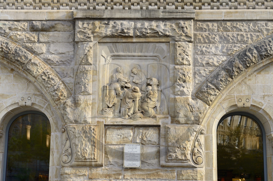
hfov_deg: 28.9
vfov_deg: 19.4
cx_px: 136
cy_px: 90
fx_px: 530
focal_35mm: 70
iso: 200
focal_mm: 70
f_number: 7.1
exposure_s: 1/200
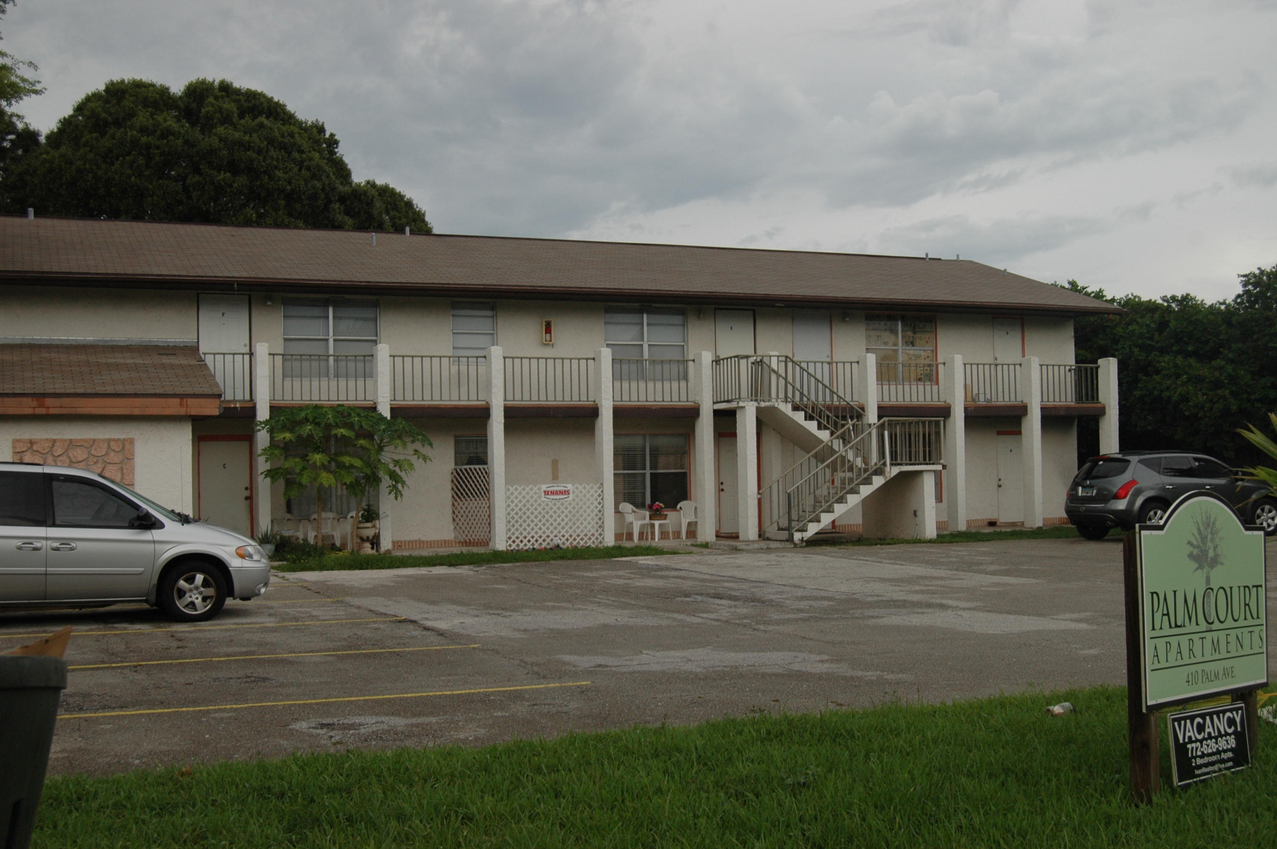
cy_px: 424
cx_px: 638
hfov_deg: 49.6
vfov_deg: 34.1
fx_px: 1382
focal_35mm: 39
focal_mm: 26
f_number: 6.3
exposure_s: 1/160
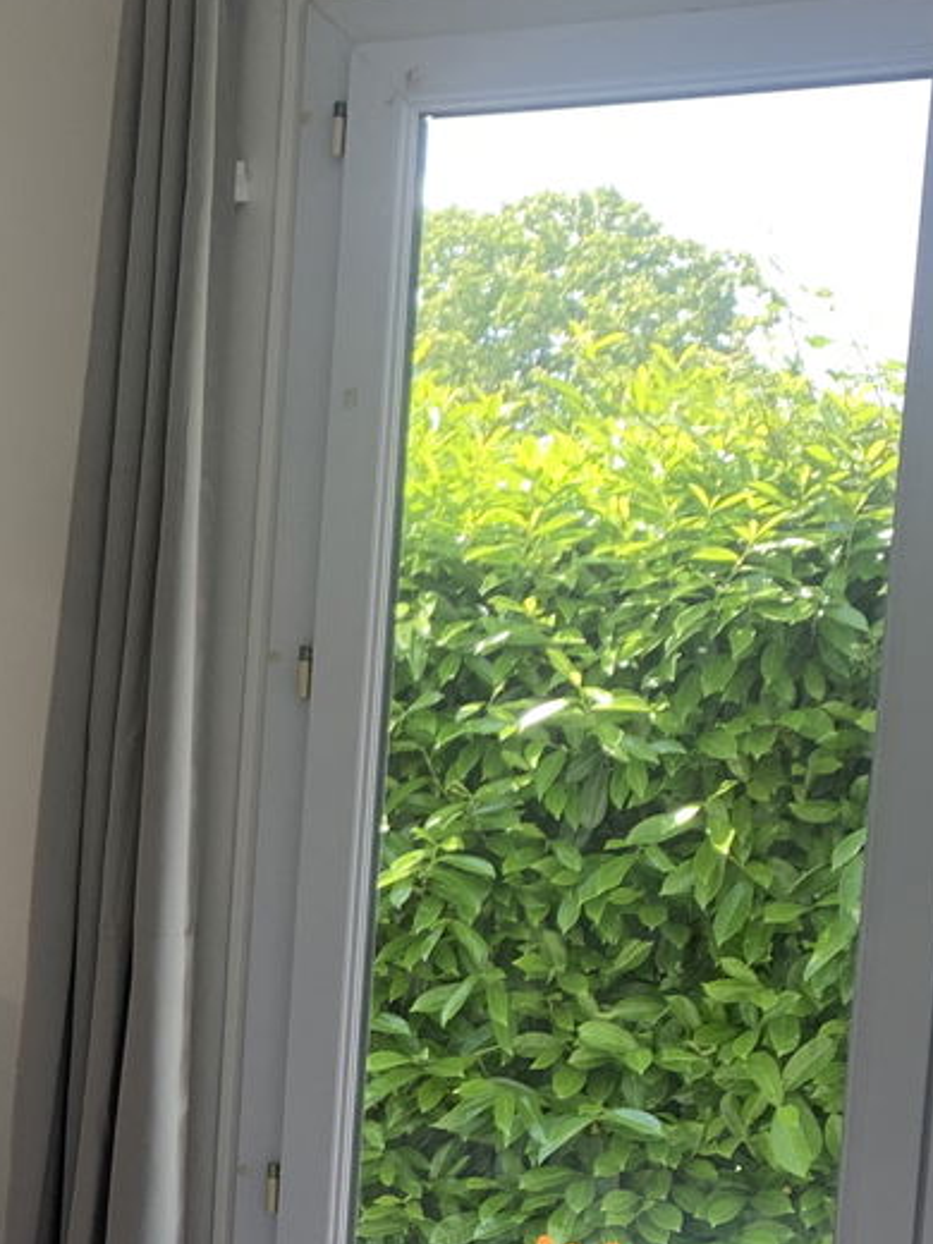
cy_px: 1077
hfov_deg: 17.0
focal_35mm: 80
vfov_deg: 23.9
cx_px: -395
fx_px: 2875
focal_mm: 4.25
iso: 32
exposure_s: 1/122
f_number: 1.8
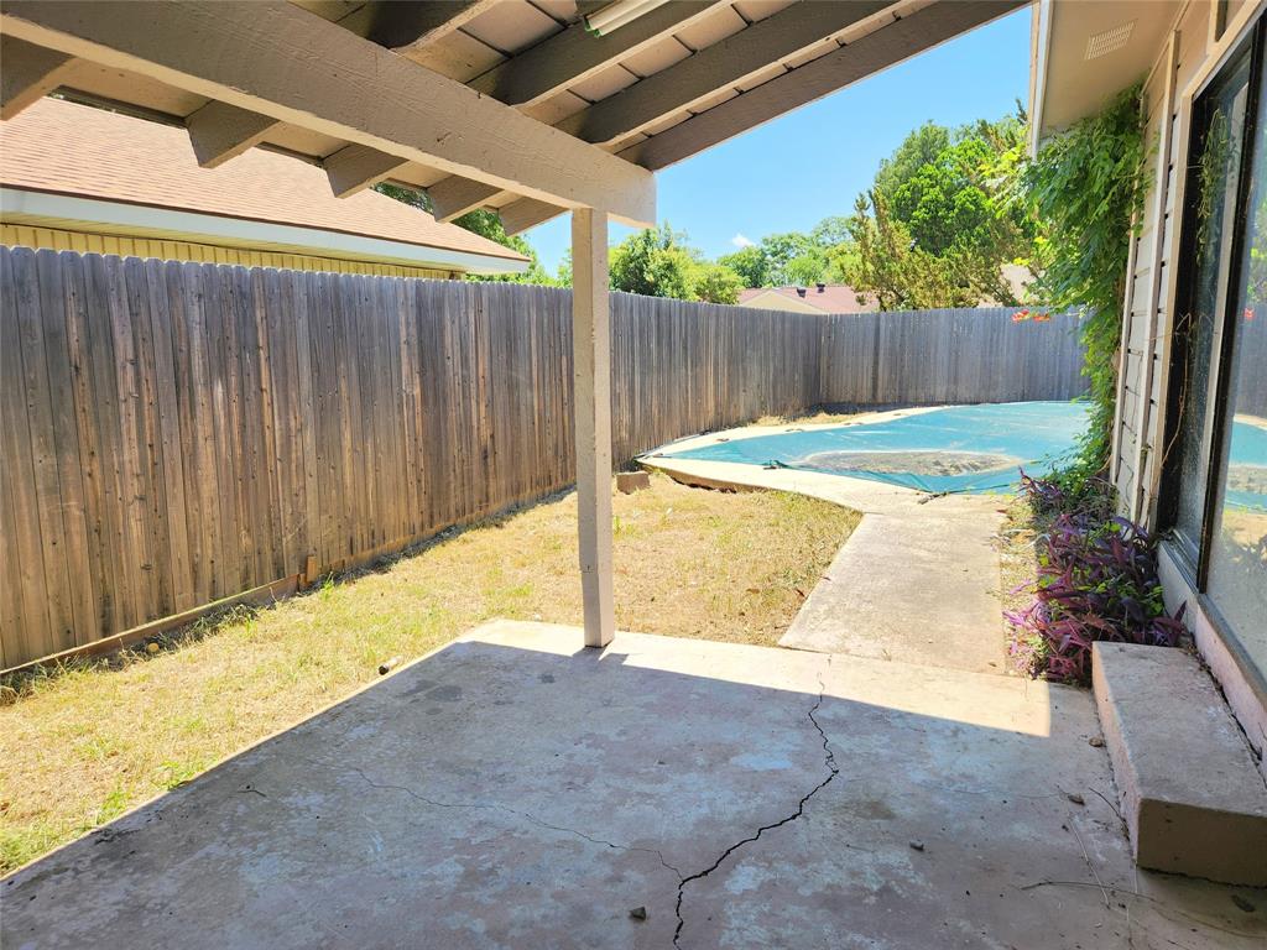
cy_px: 475
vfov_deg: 58.9
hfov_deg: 73.9
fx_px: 842
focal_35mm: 23
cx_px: 634
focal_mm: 5.4
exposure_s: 1/818
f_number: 1.8
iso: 20
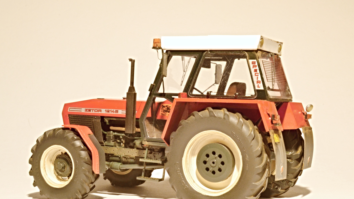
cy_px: 113
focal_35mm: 60
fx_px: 563
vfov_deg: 20.0
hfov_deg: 34.9
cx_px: 177
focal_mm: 38
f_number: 25
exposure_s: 1/8
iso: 800
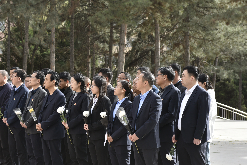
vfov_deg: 15.0
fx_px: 625
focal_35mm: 91
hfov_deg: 22.3
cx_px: 82
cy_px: 93
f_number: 5.6
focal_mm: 62
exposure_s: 1/125
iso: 100
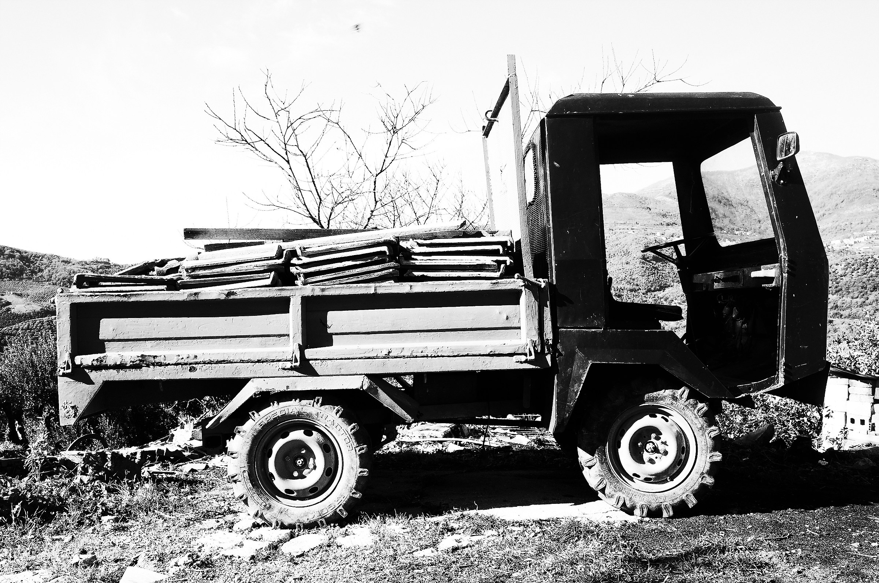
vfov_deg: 37.7
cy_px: 292
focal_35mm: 35
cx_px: 440
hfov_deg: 54.5
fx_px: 853
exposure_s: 1/160
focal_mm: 18.3
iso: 100
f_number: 6.3
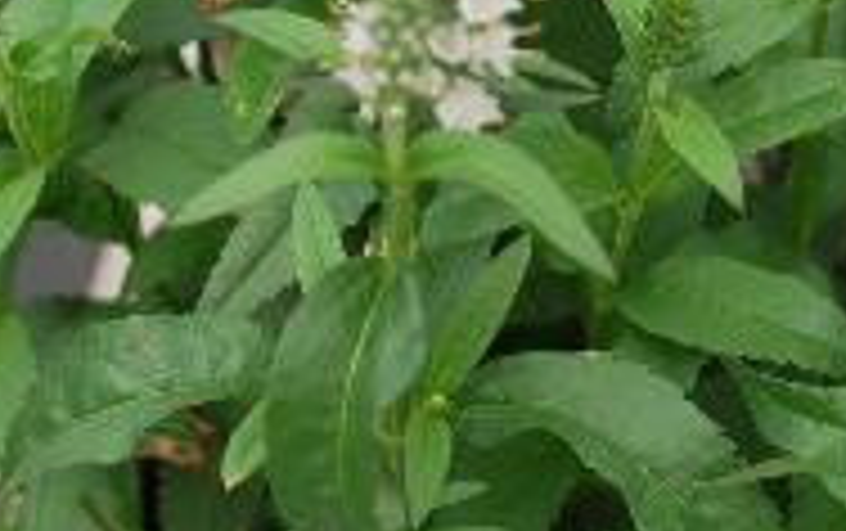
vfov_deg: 10.1
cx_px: 864
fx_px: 3001
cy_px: 68
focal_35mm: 130
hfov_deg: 15.7
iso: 125
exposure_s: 1/60
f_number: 8
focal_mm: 40
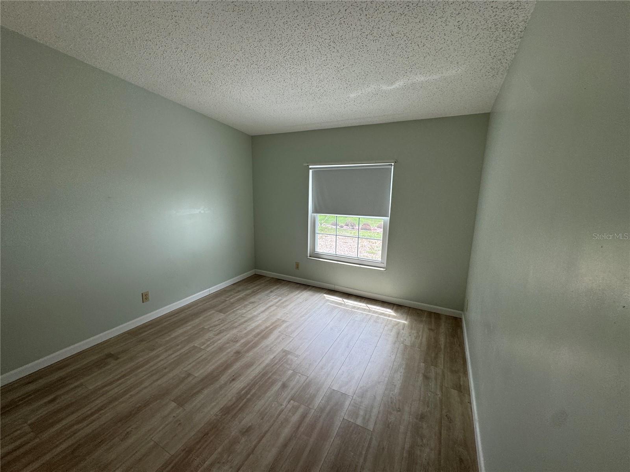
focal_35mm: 14
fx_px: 255
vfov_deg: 85.7
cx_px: 315
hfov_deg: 102.1
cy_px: 236
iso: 80
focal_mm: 2.22
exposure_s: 1/120
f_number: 2.2
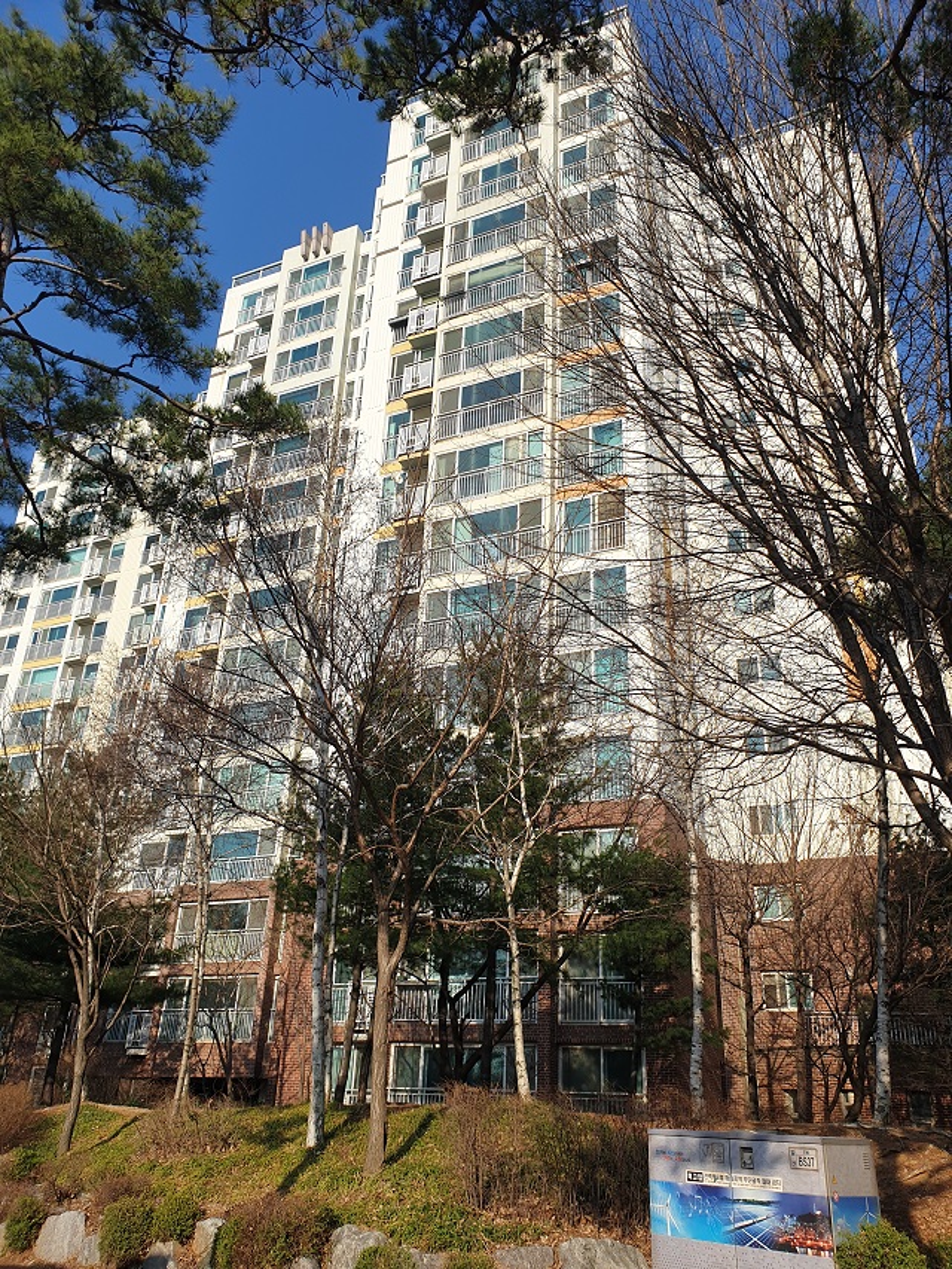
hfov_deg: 53.1
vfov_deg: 67.3
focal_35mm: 26
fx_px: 953
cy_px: 634
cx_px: 476
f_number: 2.4
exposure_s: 1/1605
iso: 50
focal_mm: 4.3
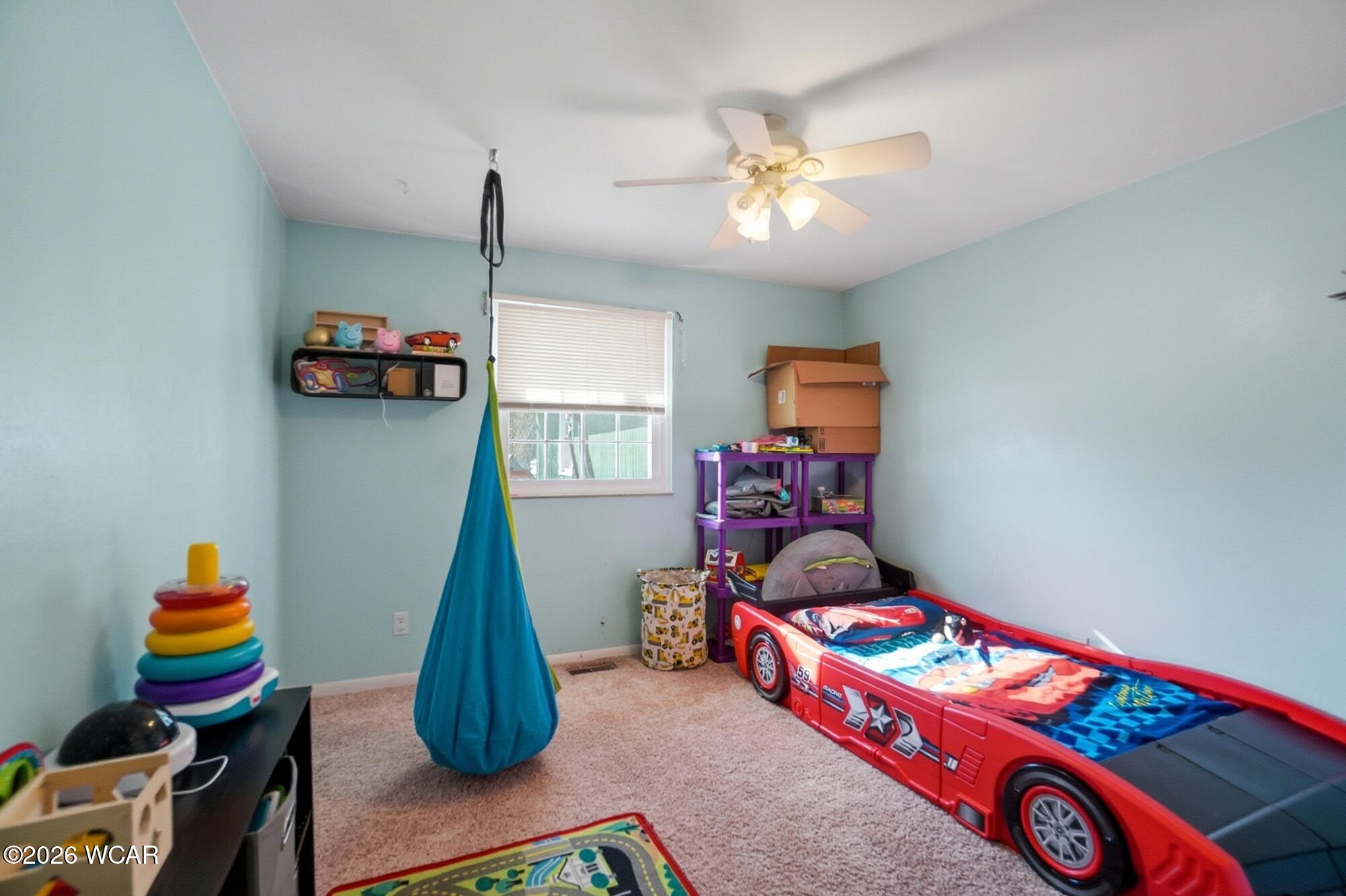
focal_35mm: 15
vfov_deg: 77.3
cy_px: 448
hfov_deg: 100.4
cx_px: 673
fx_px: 561
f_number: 5.6
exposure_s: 1/125
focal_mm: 10
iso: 125
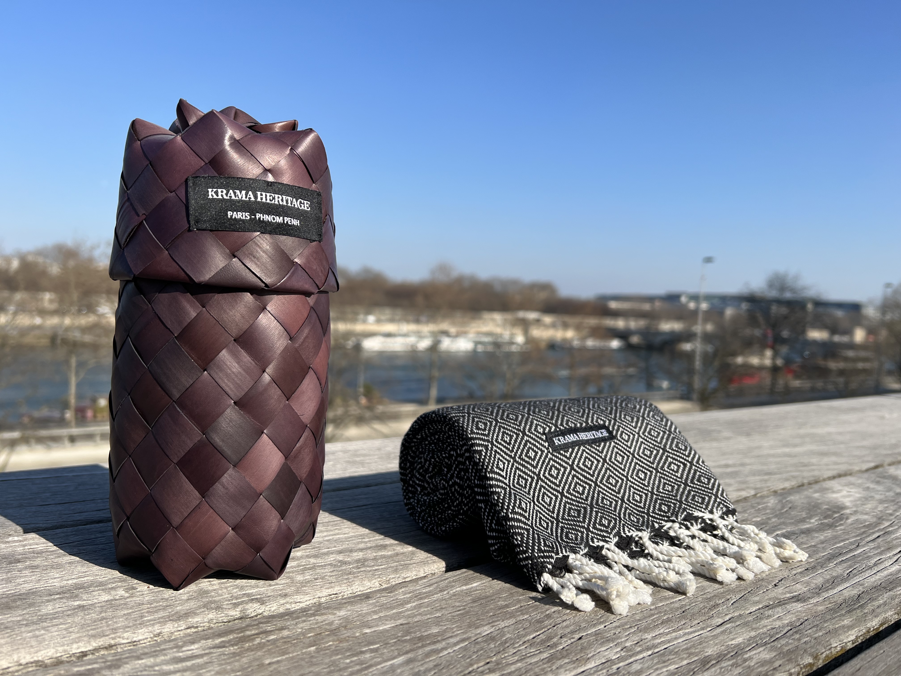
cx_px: 450
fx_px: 677
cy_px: 338
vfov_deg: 53.1
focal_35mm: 26
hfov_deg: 67.3
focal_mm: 5.7
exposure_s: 1/4115
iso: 50
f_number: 1.5
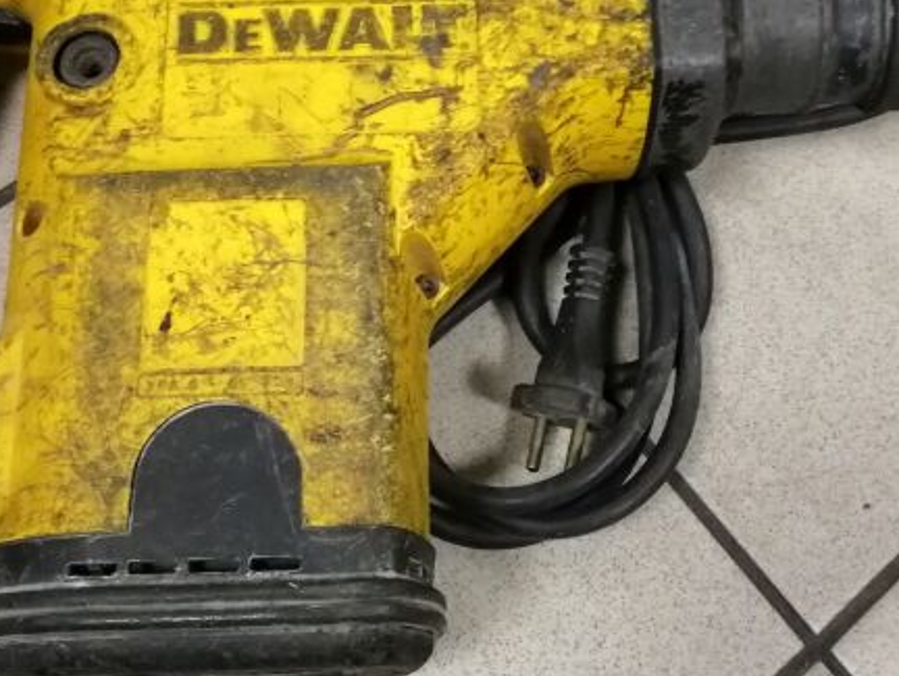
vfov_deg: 30.0
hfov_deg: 39.6
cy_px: 201
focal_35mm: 48
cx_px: 422
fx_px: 1248
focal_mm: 3.95
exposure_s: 1/25
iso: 500
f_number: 2.2
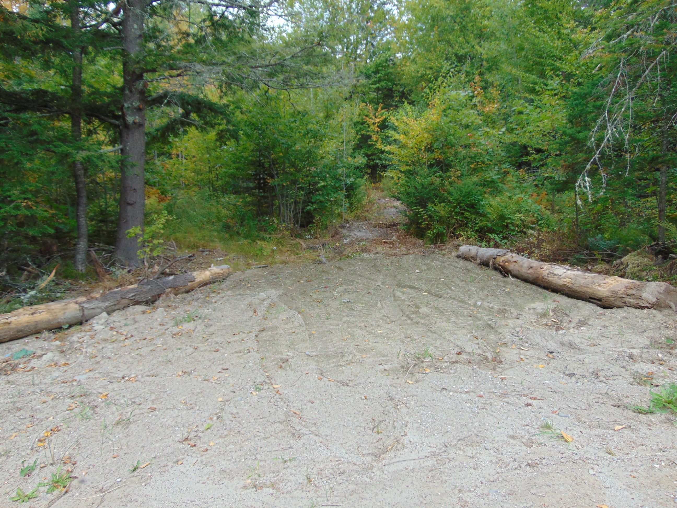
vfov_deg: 54.9
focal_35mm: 25
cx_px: 338
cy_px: 254
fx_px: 489
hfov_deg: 69.4
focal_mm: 4.5
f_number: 3
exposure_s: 1/200
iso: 80
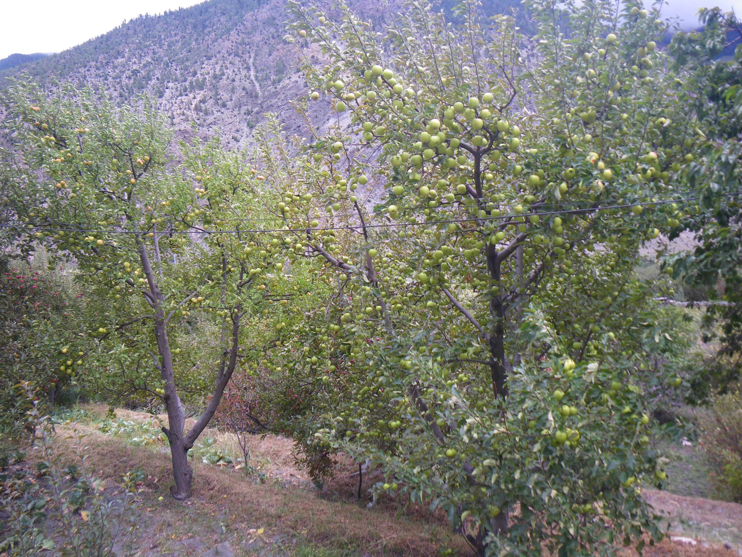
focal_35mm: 28
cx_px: 371
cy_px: 278
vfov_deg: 49.7
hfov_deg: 63.4
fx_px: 600
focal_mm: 5
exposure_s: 1/50
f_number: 3.5
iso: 50
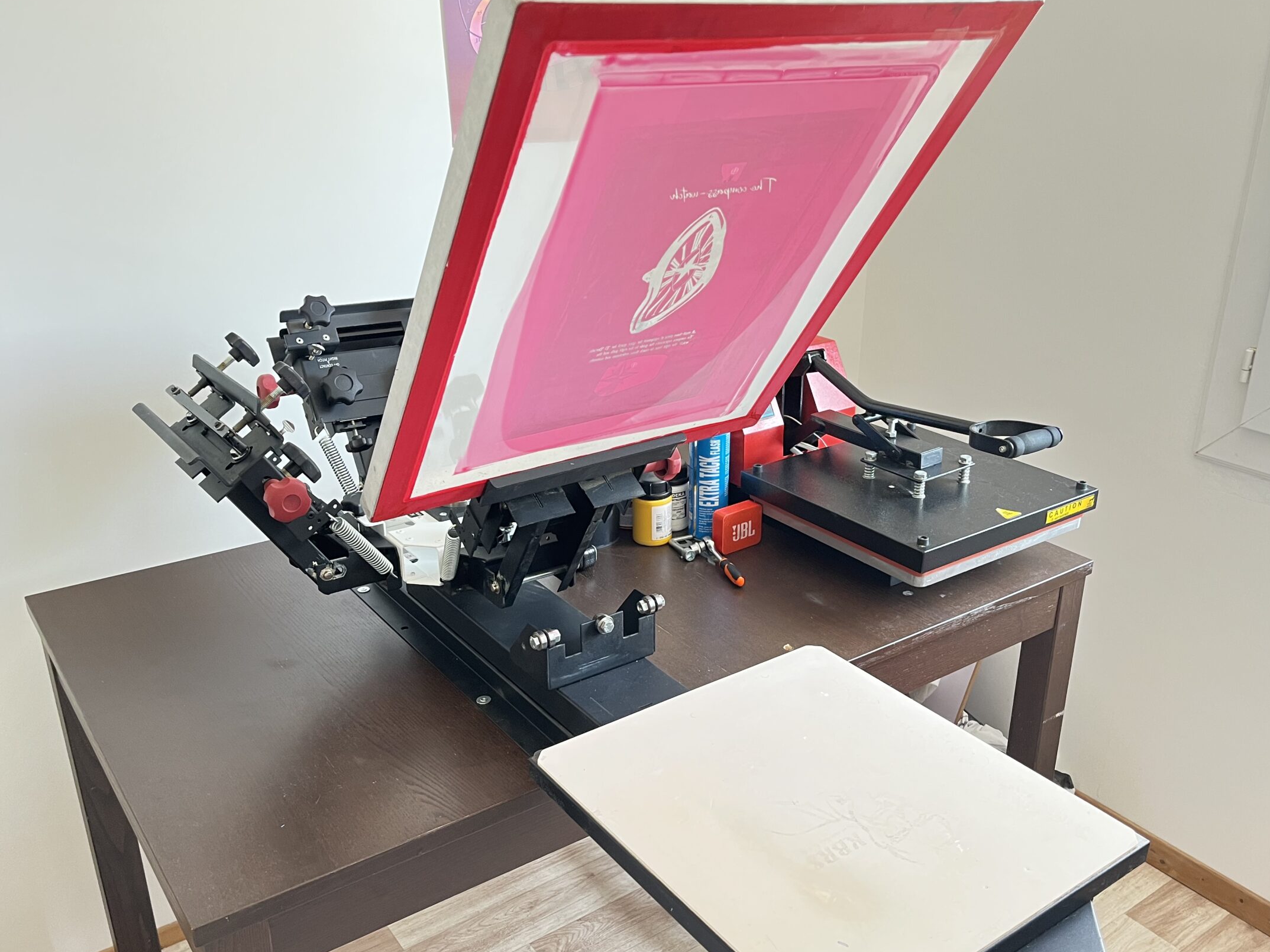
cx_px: 691
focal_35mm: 31
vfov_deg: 45.4
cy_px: 512
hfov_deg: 58.3
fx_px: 1137
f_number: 1.6
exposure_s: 1/60
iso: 200
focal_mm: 5.1
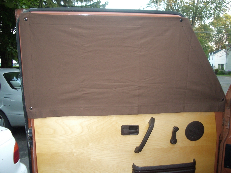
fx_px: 234
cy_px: 86
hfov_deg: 52.6
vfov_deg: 40.7
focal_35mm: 35
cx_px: 116
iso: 200
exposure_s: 1/60
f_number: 2.6
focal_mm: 5.8
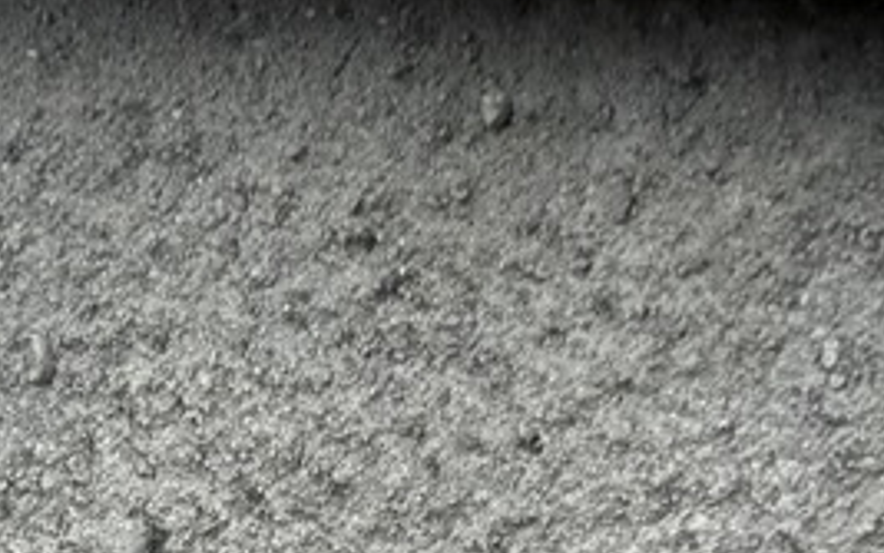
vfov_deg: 6.0
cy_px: 1868
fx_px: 4699
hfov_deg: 9.4
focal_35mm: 195
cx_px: -1334
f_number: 1.78
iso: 80
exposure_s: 1/747
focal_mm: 6.76
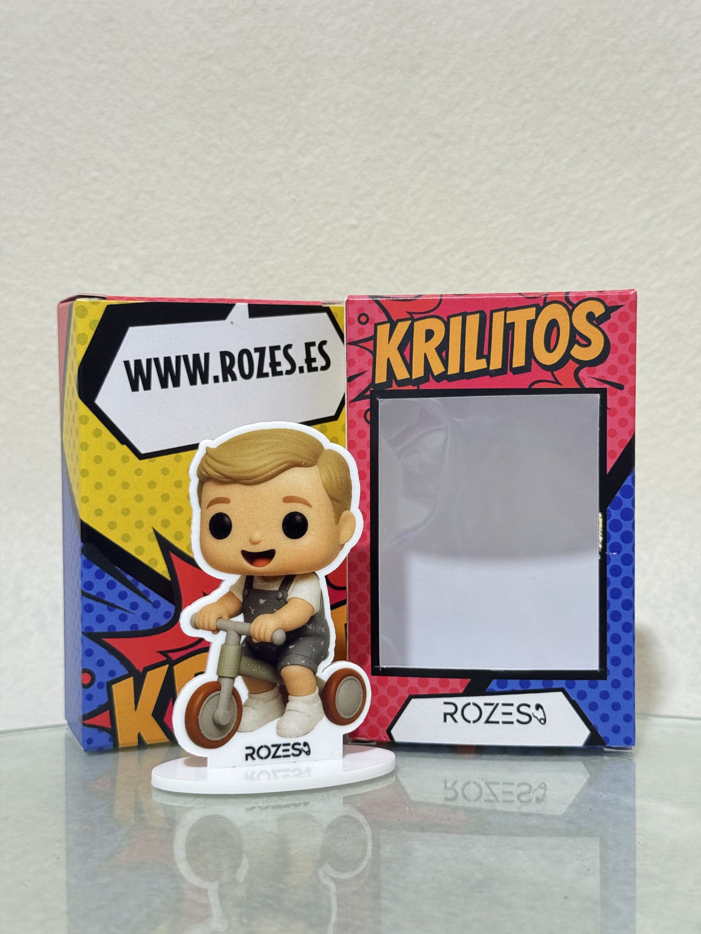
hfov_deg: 30.3
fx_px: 1296
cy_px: 467
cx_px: 350
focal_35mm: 48
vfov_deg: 39.7
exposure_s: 1/30
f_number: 1.78
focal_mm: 6.76
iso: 640
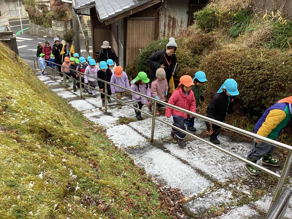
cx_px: 146
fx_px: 261
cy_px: 110
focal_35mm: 31
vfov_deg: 45.4
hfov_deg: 58.4
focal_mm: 3.3
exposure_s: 1/149
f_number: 2.4
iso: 25
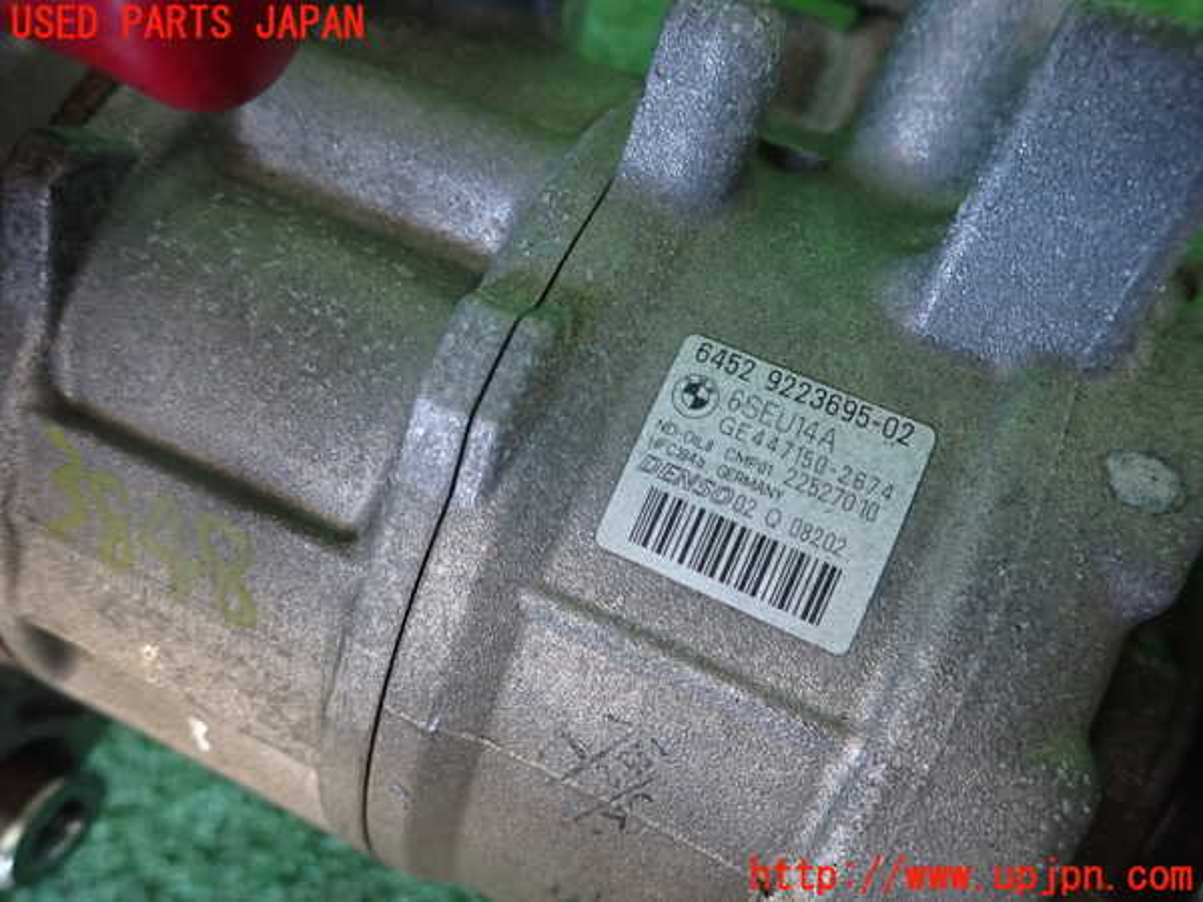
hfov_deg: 69.4
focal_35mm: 25
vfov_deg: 54.9
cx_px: 602
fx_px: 869
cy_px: 451
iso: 320
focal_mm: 4.5
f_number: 2
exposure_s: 1/30
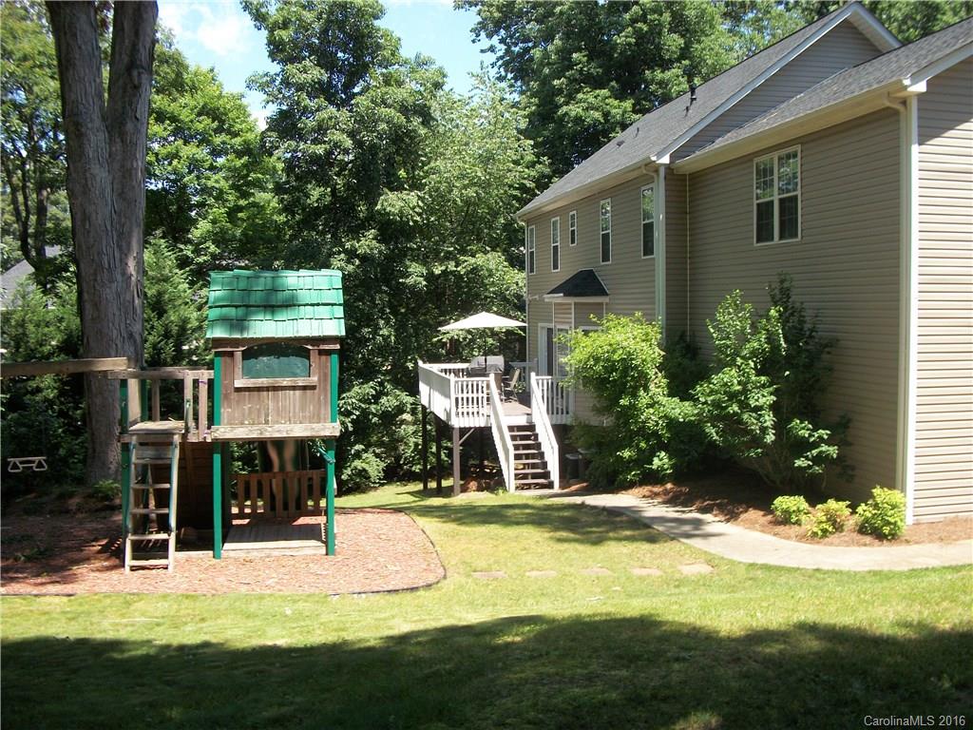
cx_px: 486
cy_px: 365
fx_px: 899
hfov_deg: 56.8
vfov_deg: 44.2
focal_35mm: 32
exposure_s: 1/60
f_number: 8.8
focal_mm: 5.7
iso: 80
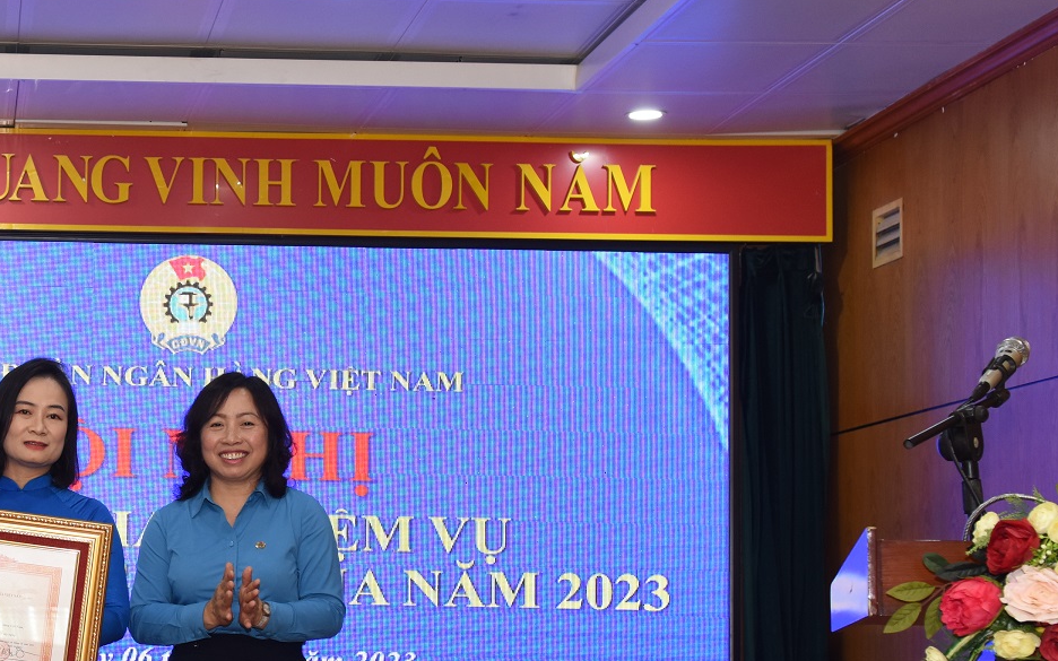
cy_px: 477
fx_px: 2220
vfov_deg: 16.9
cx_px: 7
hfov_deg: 25.5
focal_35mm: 77
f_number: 4.5
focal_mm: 32
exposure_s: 1/100
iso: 800
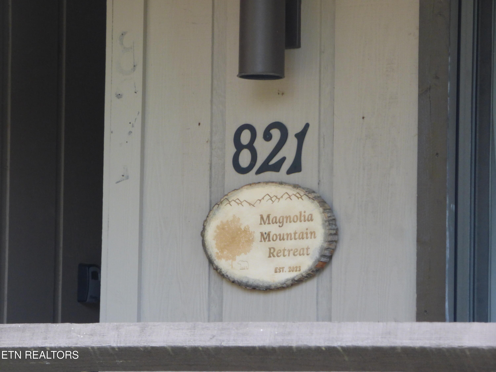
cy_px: 186
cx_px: 248
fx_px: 4714
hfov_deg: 6.0
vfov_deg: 4.5
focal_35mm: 329
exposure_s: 1/60
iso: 400
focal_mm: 58.95
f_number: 5.6
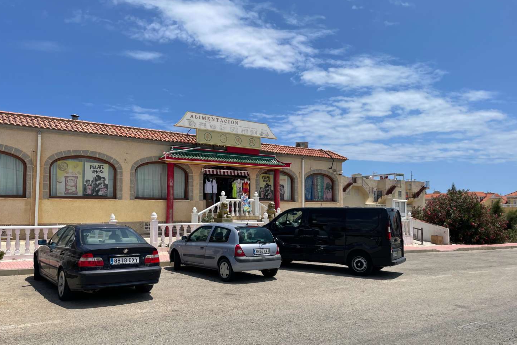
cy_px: 197
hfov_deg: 65.5
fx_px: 402
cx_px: 257
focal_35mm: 28
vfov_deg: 46.3
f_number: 1.6
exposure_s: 1/5814
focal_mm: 4.2
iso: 32
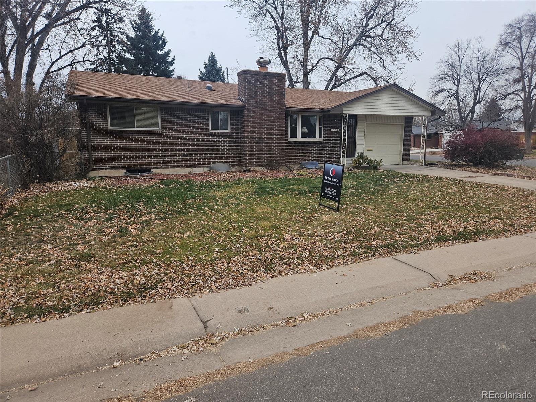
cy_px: 201
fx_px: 356
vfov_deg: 58.9
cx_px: 268
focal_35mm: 23
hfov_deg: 73.9
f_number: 1.8
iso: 25
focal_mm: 5.4
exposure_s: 1/188
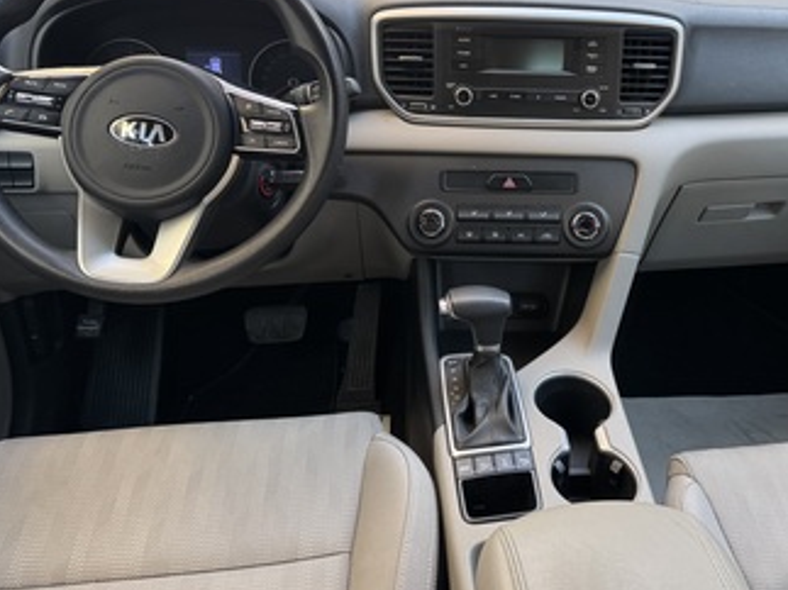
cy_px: 189
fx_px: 774
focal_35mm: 34
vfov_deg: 41.1
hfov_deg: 53.2
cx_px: 504
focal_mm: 6.76
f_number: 1.78
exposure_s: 1/106
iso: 200
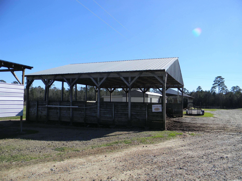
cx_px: 121
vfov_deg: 49.7
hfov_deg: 63.4
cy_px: 90
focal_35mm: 28
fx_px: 196
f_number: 7
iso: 80
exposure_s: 1/256
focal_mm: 5
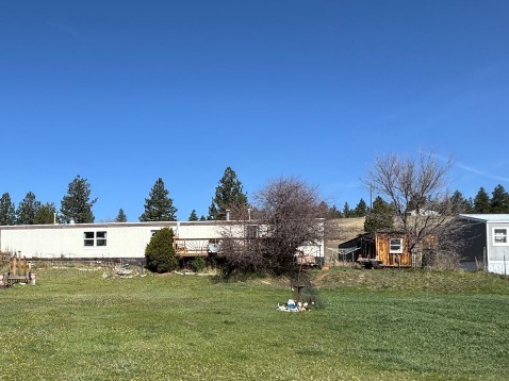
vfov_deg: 45.7
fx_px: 441
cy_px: 268
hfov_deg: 54.5
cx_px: 80
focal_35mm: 30
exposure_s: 1/1880
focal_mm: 2.22
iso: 40
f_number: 2.2
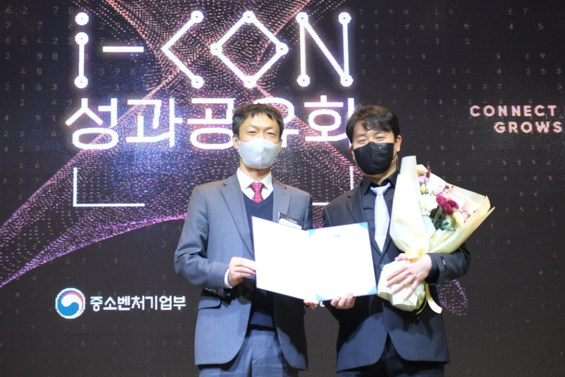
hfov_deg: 24.5
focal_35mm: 83
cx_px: 282
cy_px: 188
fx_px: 1303
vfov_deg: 16.5
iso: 1600
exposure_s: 1/60
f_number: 4
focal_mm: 55
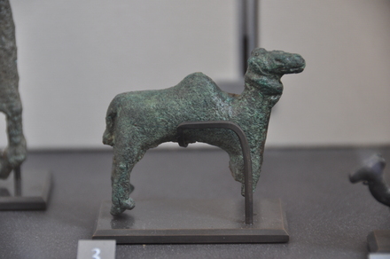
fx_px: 2109
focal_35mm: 195
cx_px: 195
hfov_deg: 10.6
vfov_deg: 7.0
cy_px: 130
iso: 640
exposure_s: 1/40
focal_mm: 130
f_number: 5.6
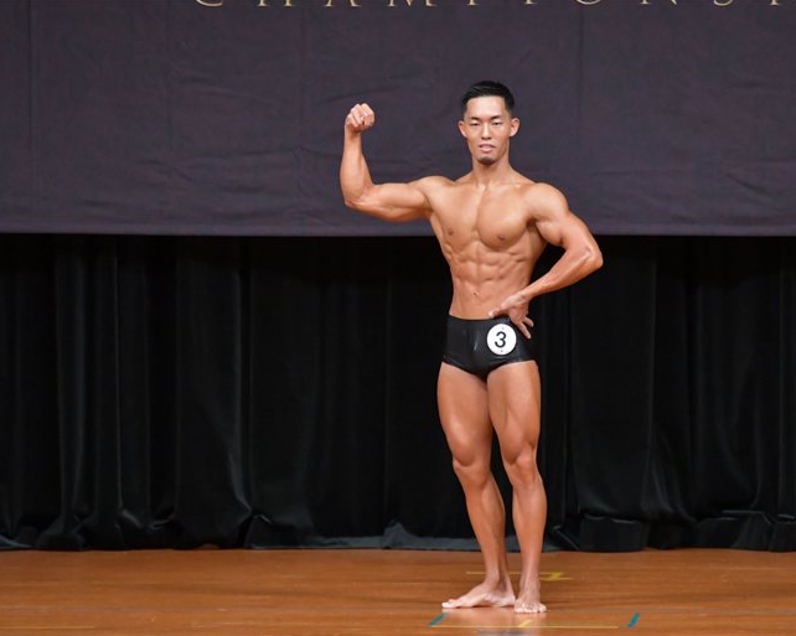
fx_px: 7606
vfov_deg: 4.8
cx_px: 466
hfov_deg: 6.0
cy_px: 317
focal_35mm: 323
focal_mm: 190
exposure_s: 1/400
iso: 5000
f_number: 5.6
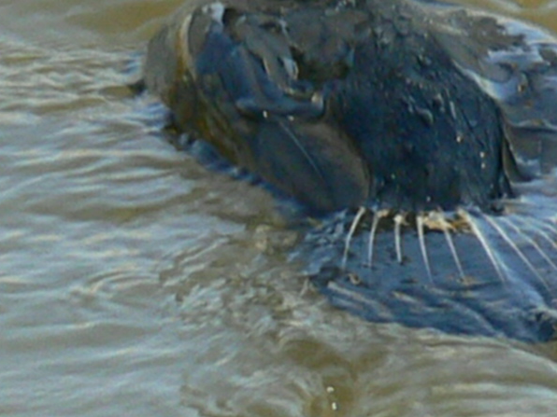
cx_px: 554
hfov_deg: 1.8
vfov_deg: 1.3
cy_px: -104
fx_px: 18134
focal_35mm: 1127
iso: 80
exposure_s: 1/160
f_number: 5.6
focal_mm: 88.8
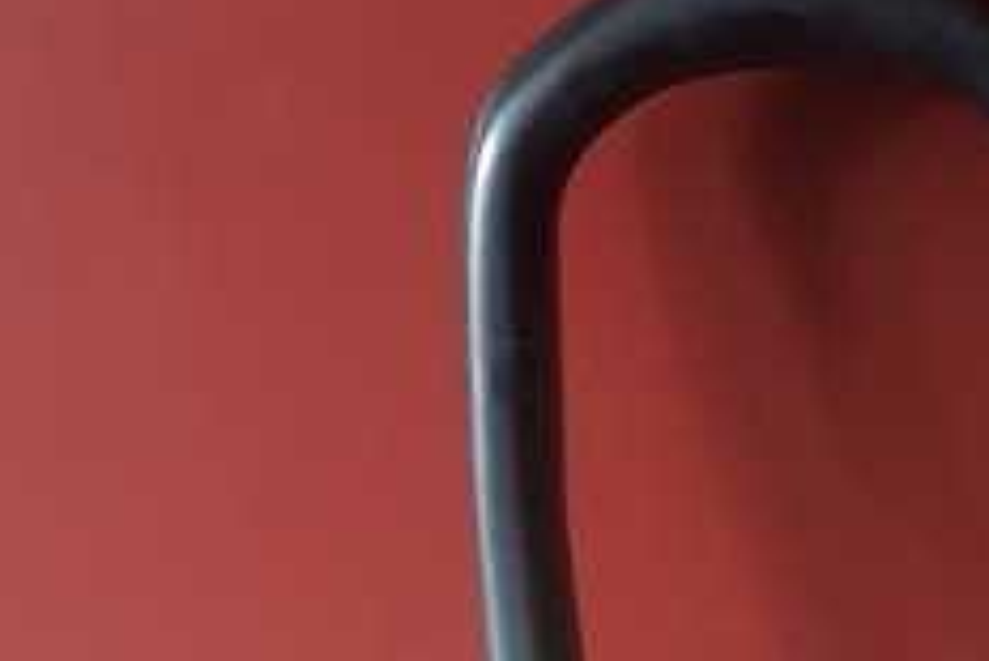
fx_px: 3051
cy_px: 597
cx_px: 857
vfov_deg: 12.3
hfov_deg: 18.2
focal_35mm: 111
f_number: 1.9
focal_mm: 3.7
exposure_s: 1/20
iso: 200
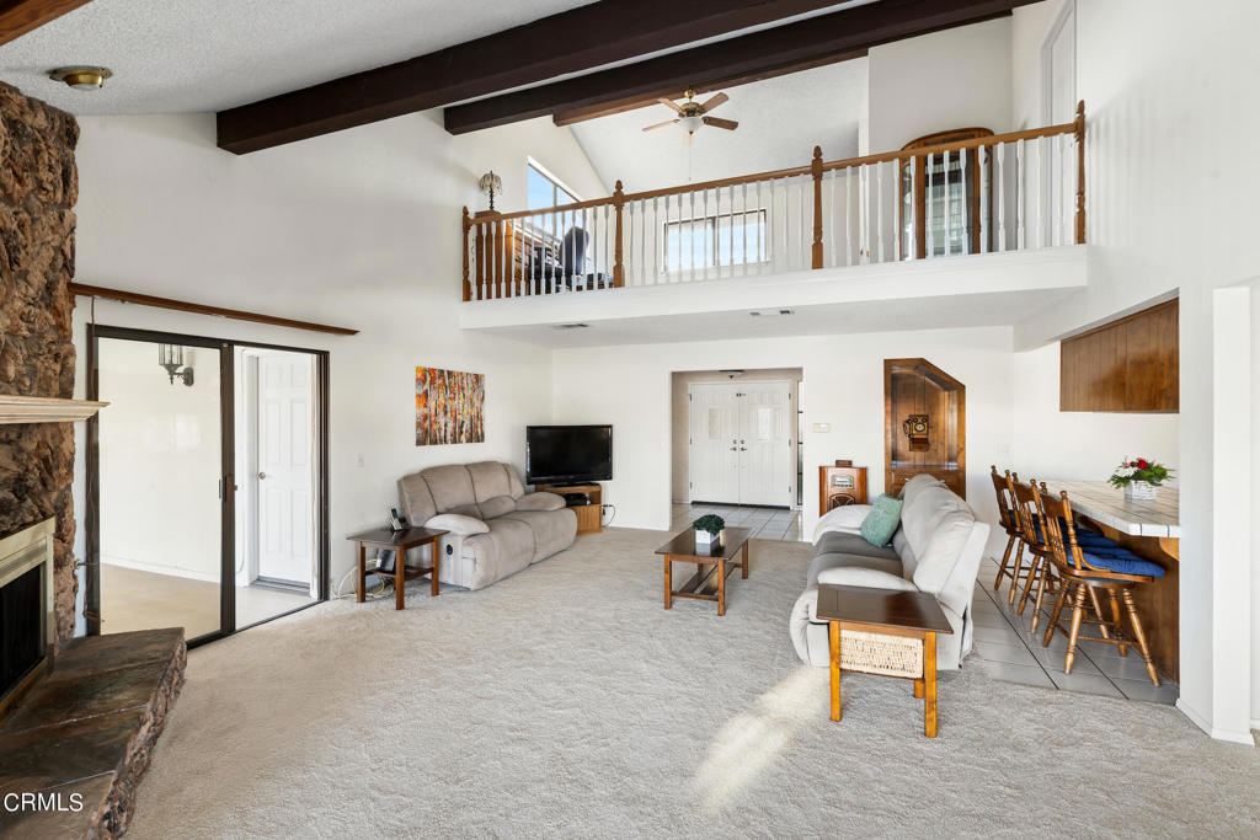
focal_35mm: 15
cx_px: 630
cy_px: 420
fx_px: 525
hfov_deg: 100.4
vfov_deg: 77.3
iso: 64
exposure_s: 1/8
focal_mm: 15
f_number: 10
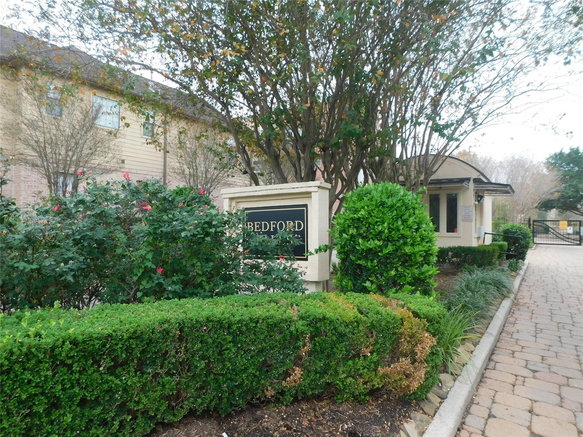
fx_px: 387
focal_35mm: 23
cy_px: 218
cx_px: 292
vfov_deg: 58.9
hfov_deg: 73.9
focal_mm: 4
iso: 125
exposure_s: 1/250
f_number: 3
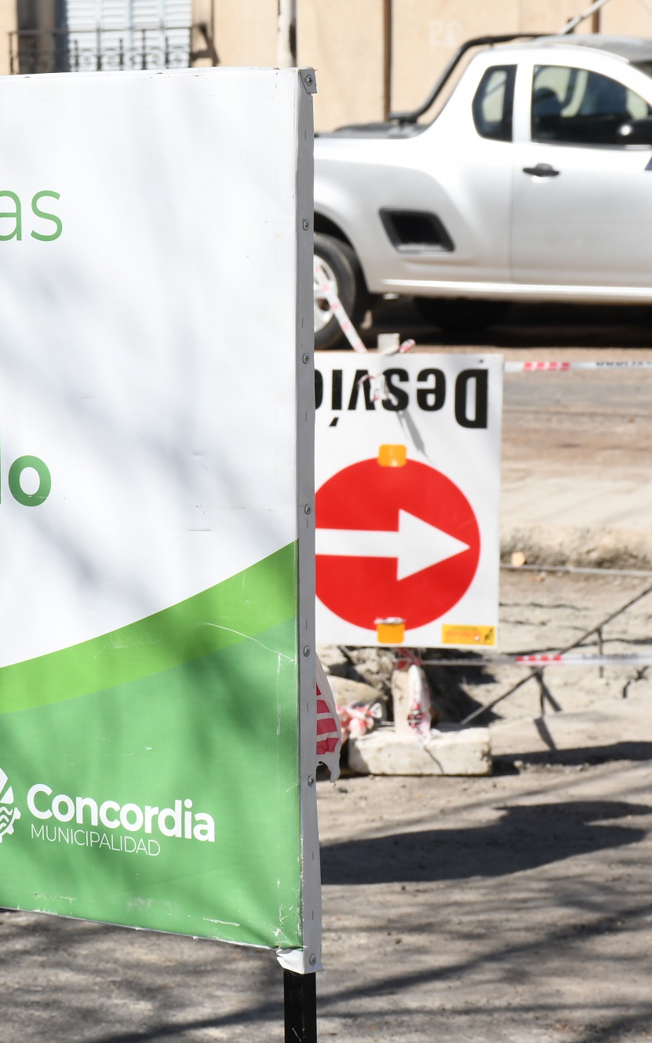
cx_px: -74
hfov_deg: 9.4
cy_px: 522
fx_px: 3922
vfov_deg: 15.1
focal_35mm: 138
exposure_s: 1/160
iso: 100
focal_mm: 60
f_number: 10
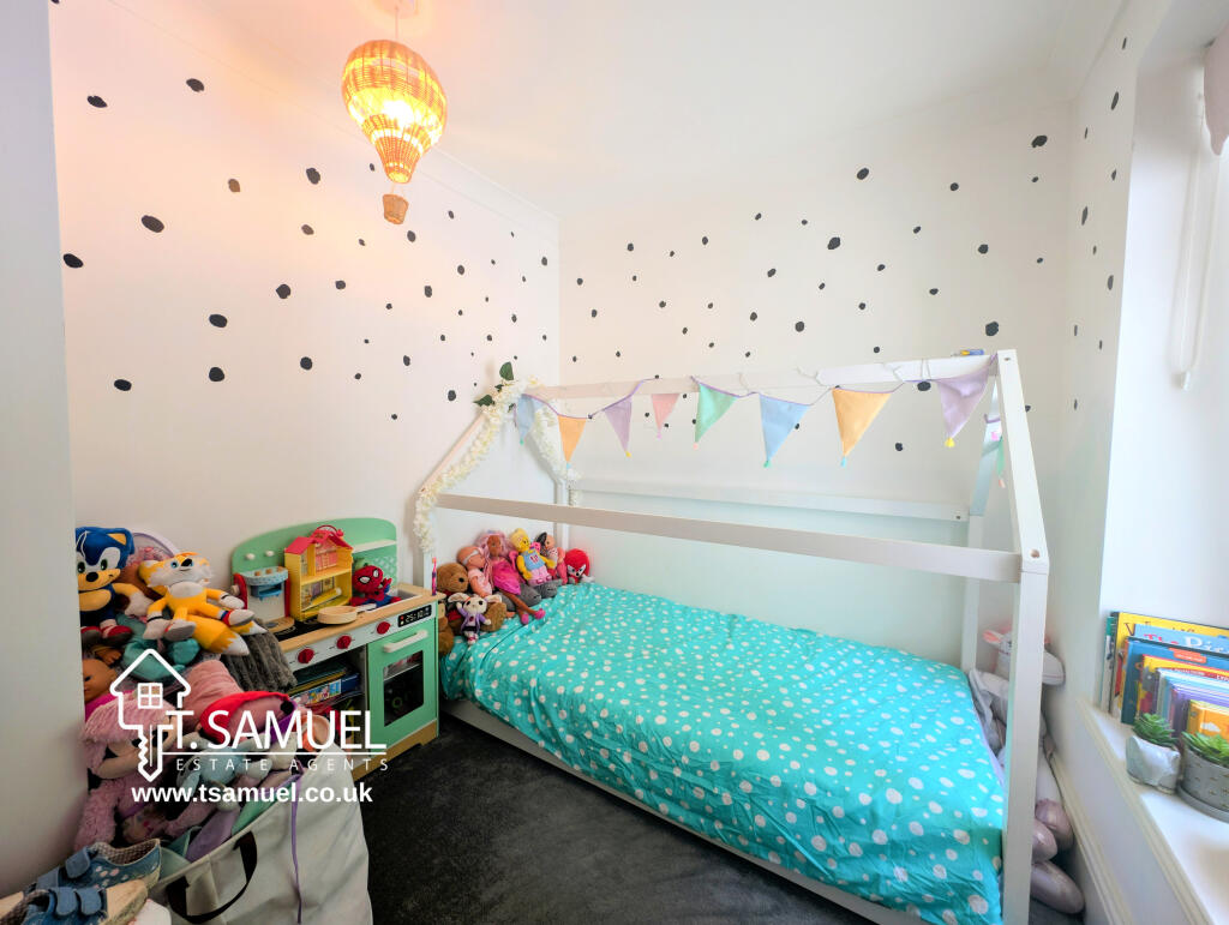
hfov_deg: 110.5
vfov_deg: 94.6
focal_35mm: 12
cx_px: 614
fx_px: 427
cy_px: 462
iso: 54
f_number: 1.95
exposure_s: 1/34.2
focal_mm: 2.23
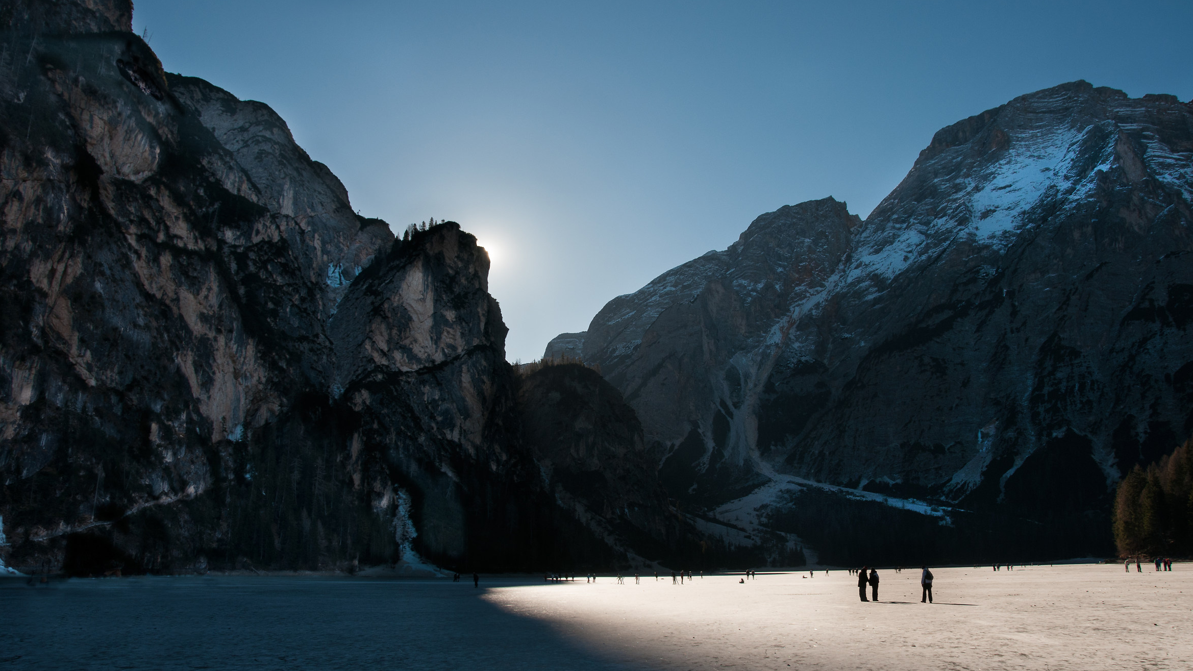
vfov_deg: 40.1
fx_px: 917
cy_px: 367
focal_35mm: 29
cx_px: 599
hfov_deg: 66.1
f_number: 9
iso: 200
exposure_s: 1/1000
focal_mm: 18
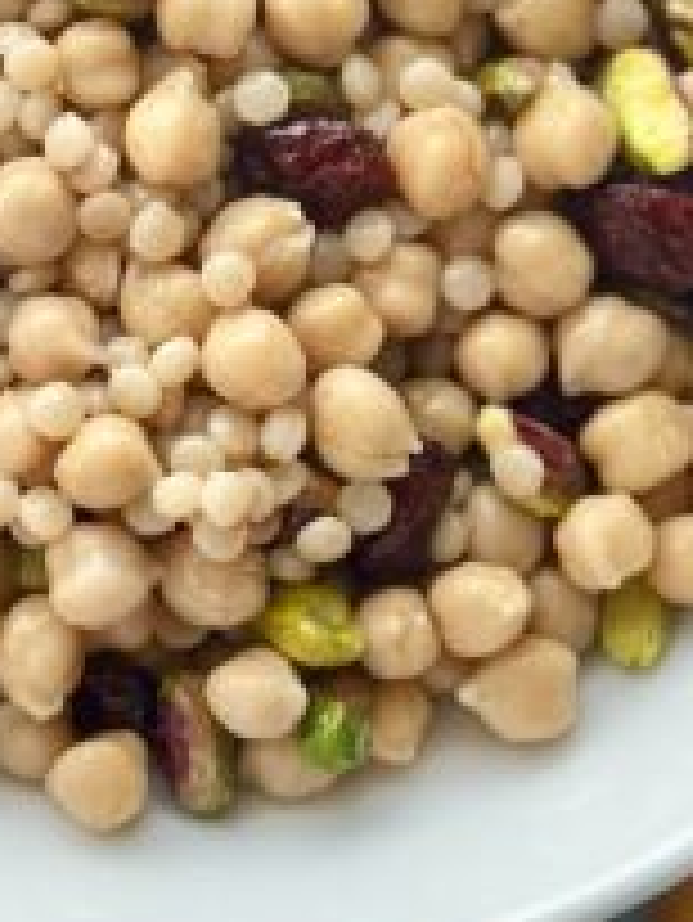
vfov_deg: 16.6
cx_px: 173
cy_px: 99
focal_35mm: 117
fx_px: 3120
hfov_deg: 12.6
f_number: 1.78
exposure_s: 1/60
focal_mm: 6.86
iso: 320
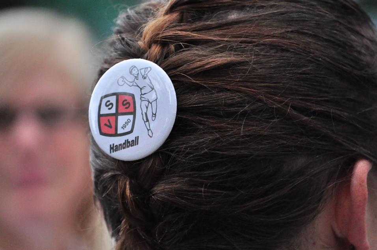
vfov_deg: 6.3
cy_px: 125
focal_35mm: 218
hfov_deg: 9.5
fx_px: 2275
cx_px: 188
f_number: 5
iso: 2500
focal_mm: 145
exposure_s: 1/2500
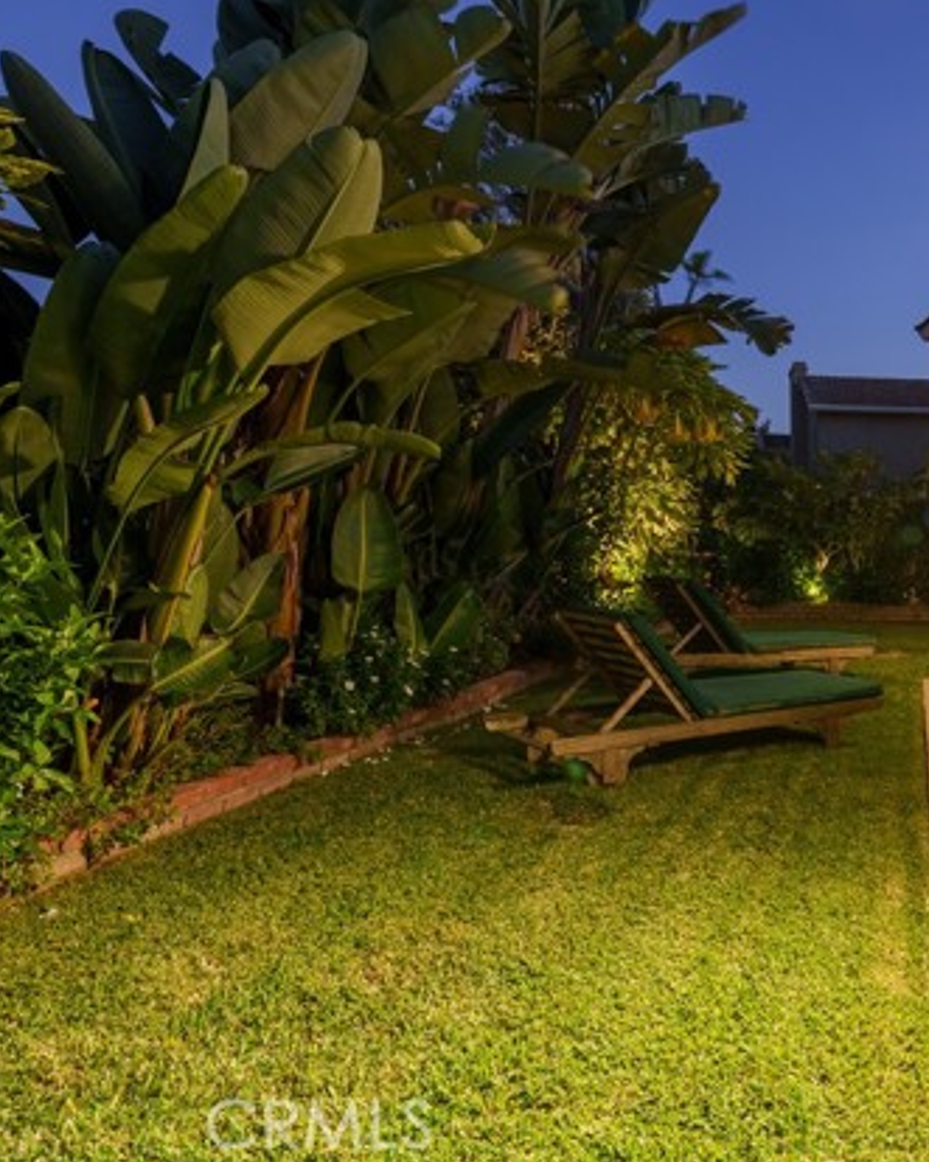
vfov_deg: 59.0
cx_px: 862
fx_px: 1027
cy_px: 567
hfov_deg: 43.7
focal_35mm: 30
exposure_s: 1/5
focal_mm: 20.6
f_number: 11
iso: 800
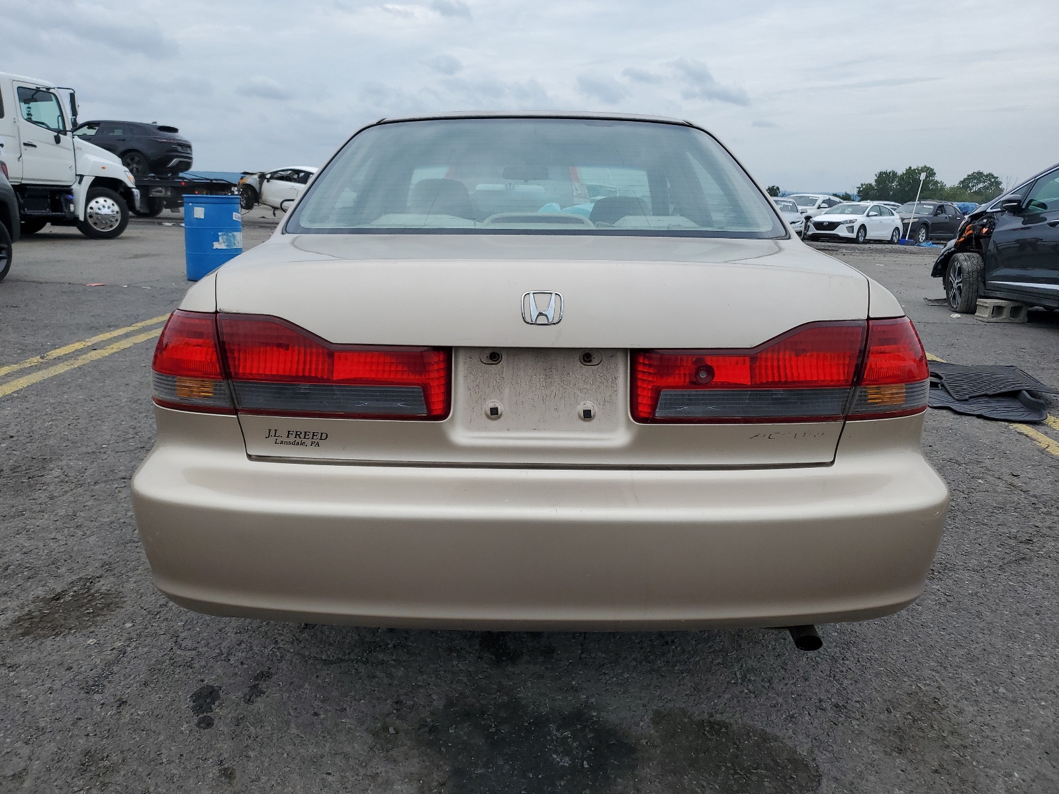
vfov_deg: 53.1
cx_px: 530
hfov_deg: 67.3
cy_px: 397
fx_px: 795
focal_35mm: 26
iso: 50
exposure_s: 1/3333
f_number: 1.5
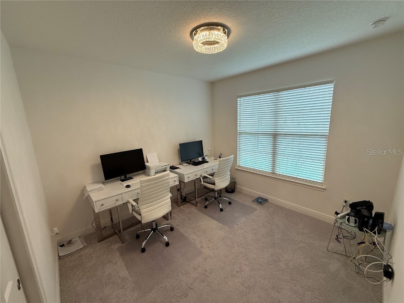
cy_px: 152
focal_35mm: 14
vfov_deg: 85.7
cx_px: 202
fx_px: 163
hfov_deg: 102.1
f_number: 2.2
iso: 100
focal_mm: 2.22
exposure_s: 1/120
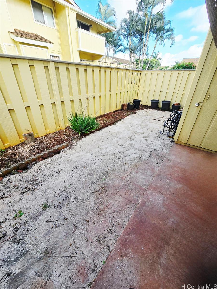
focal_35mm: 13
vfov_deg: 106.2
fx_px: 109
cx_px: 108
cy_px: 144
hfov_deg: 89.9
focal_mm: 2.2
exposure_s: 1/500
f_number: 2.2
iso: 50
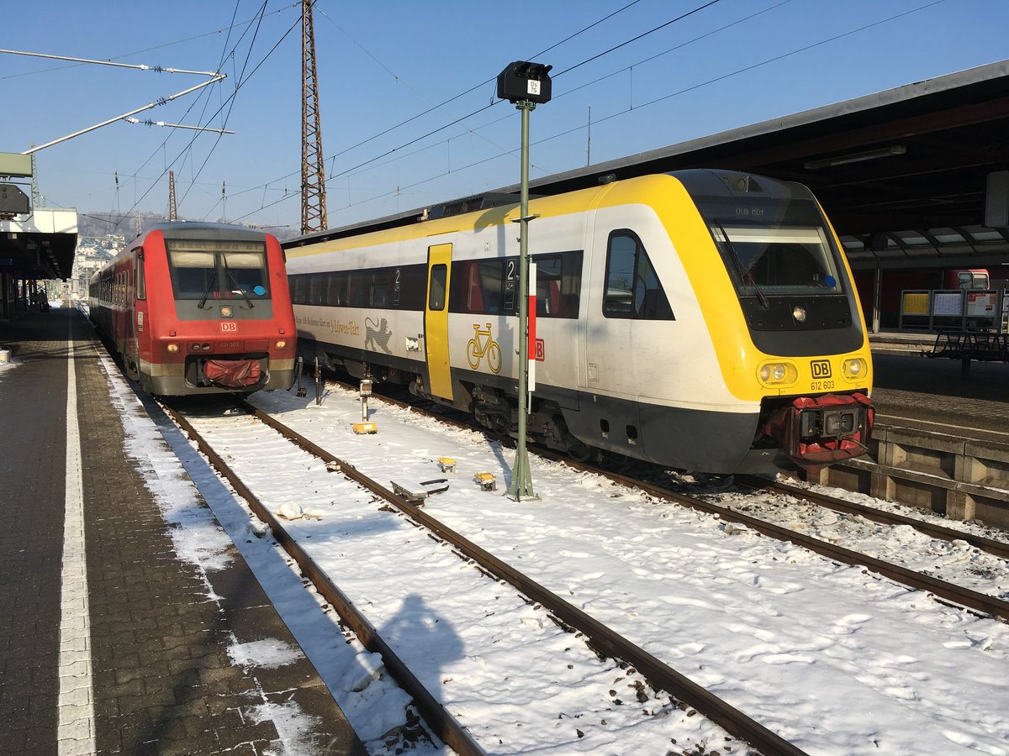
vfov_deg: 48.2
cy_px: 378
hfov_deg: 61.7
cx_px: 504
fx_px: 845
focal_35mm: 29
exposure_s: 1/2024
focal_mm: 4.15
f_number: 2.2
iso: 25
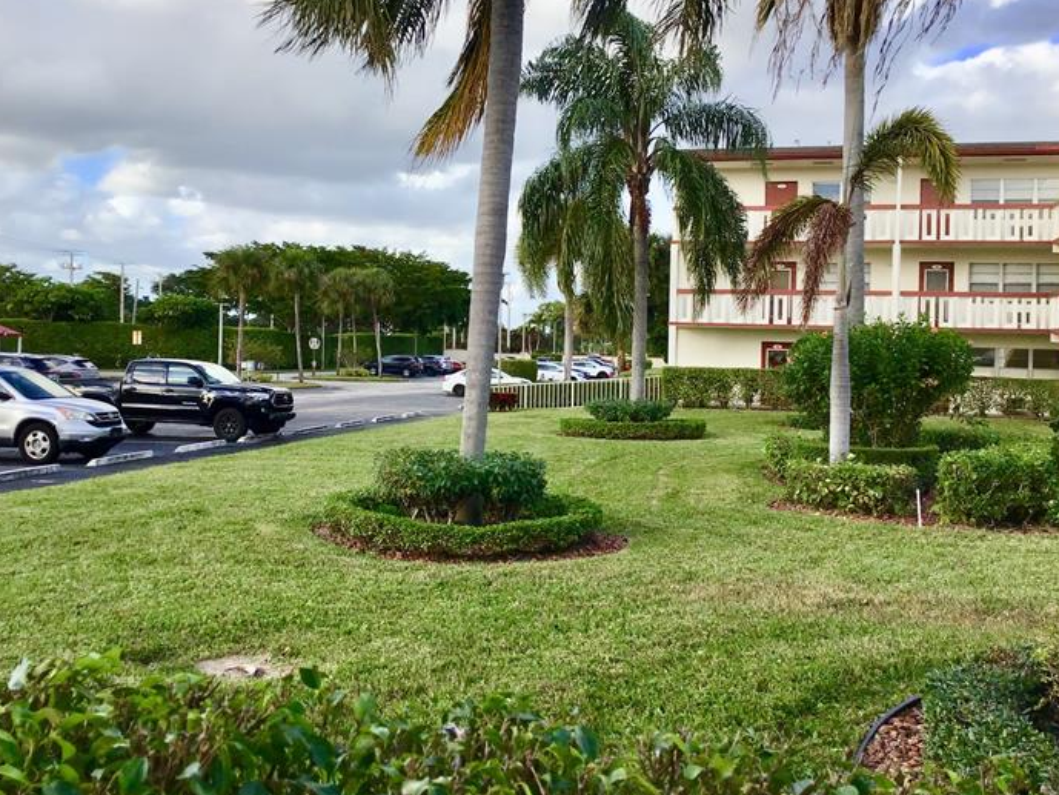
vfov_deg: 39.6
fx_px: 1102
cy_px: 357
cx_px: 483
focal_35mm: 36
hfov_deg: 51.3
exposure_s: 1/482
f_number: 2.4
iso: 25
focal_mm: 3.3
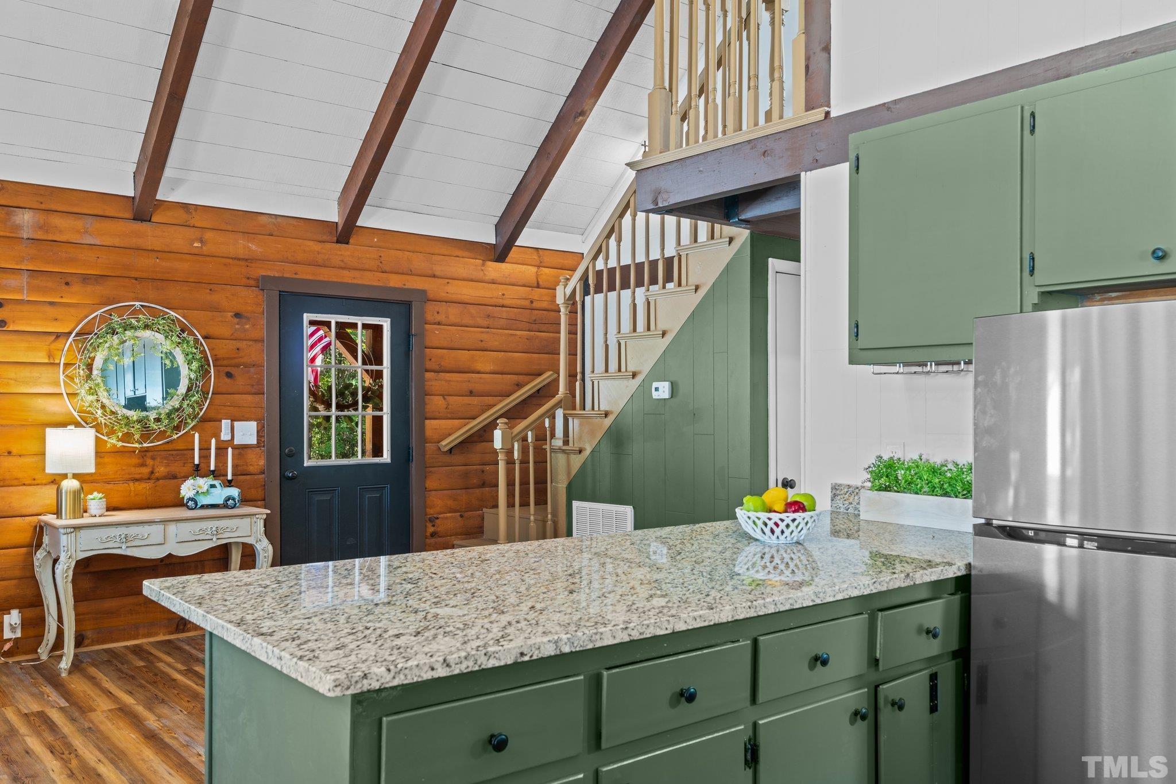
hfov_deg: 63.7
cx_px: 588
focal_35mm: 29
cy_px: 392
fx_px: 947
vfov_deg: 45.0
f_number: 8
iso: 250
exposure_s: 5
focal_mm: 29
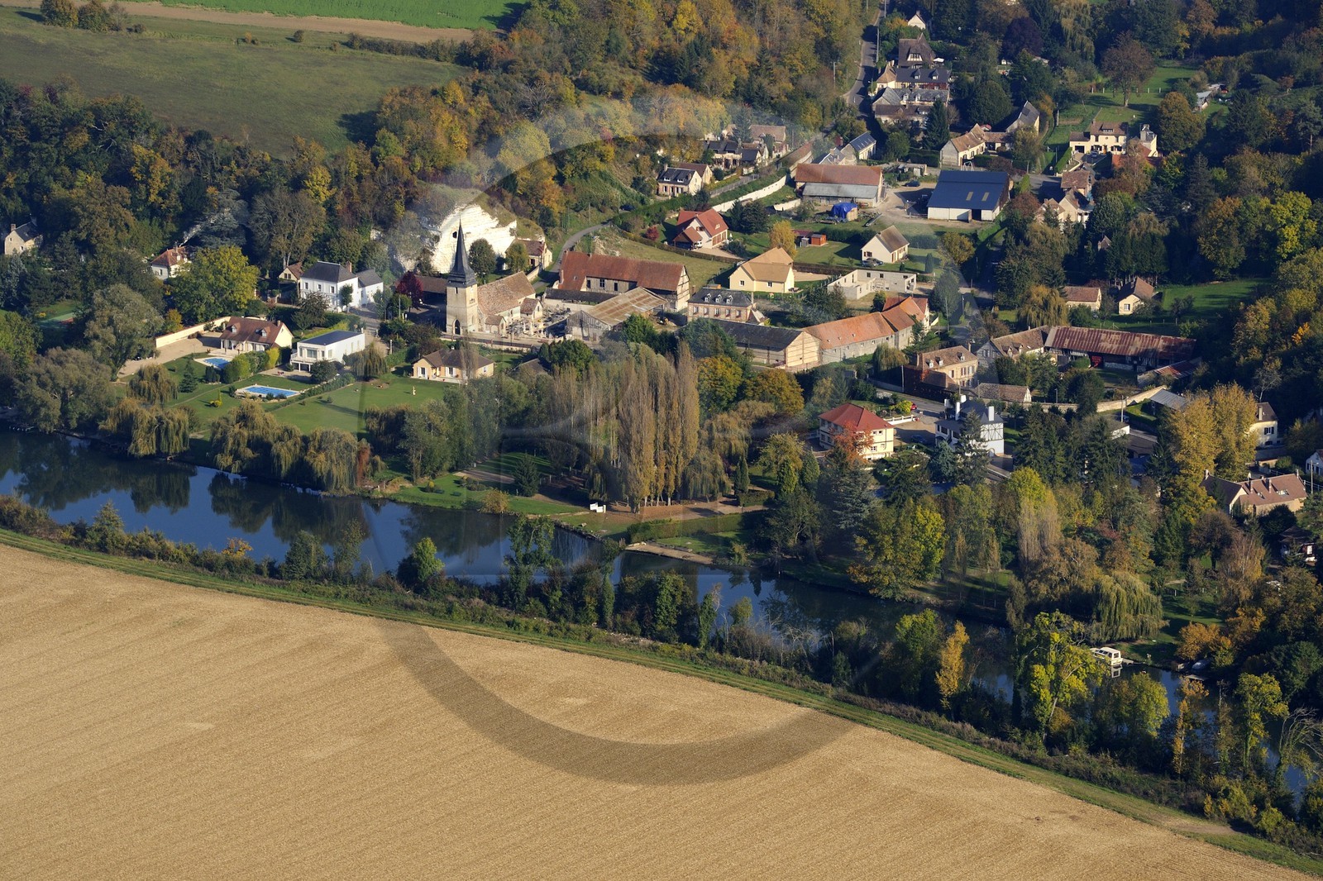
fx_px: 5878
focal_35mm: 160
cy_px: 440
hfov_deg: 12.8
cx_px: 662
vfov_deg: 8.6
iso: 400
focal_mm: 160
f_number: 10
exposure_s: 1/800
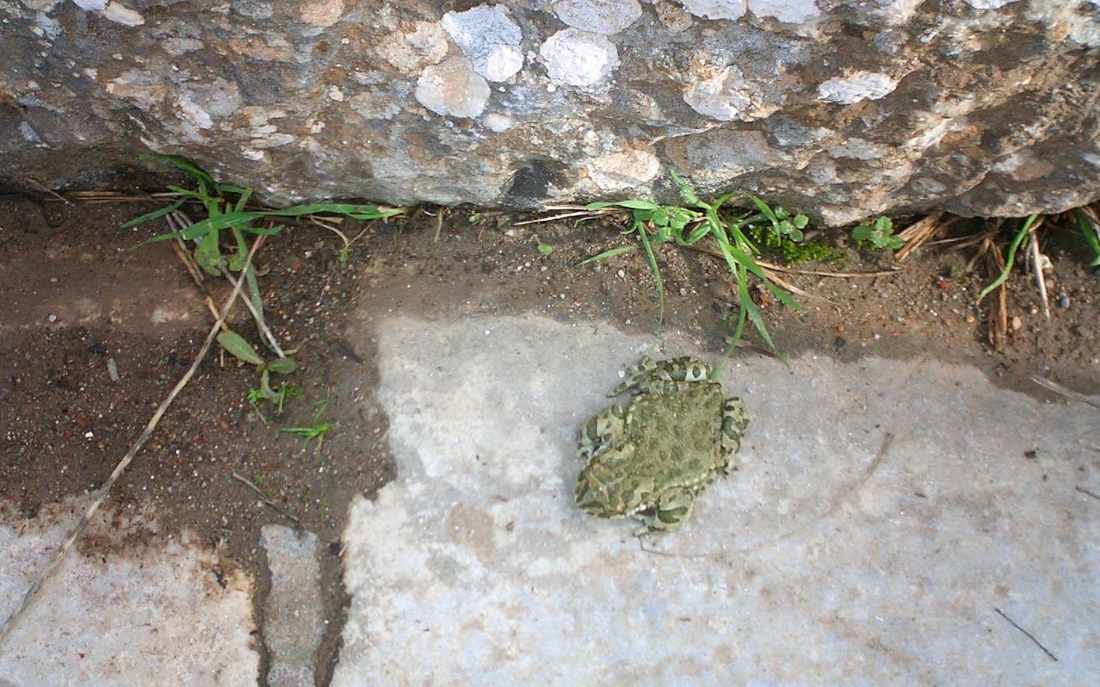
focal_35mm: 40
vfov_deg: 32.0
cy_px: 359
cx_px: 556
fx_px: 1199
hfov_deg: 49.3
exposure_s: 1/250
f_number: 3.5
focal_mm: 5.6
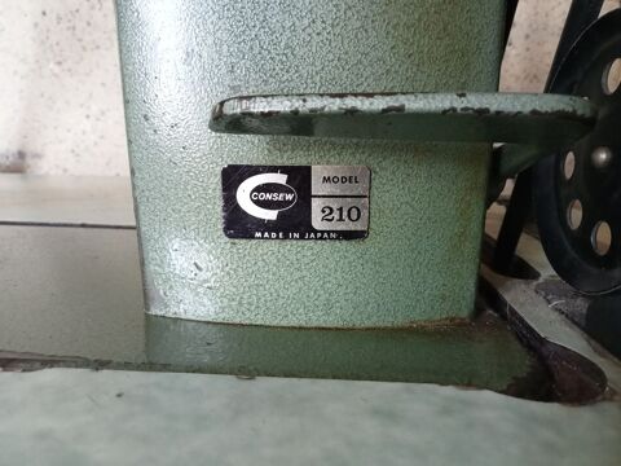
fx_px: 502
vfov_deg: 49.7
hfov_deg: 63.4
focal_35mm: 28
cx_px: 310
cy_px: 233
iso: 675
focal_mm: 3.46
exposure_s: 1/33.3
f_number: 2.2
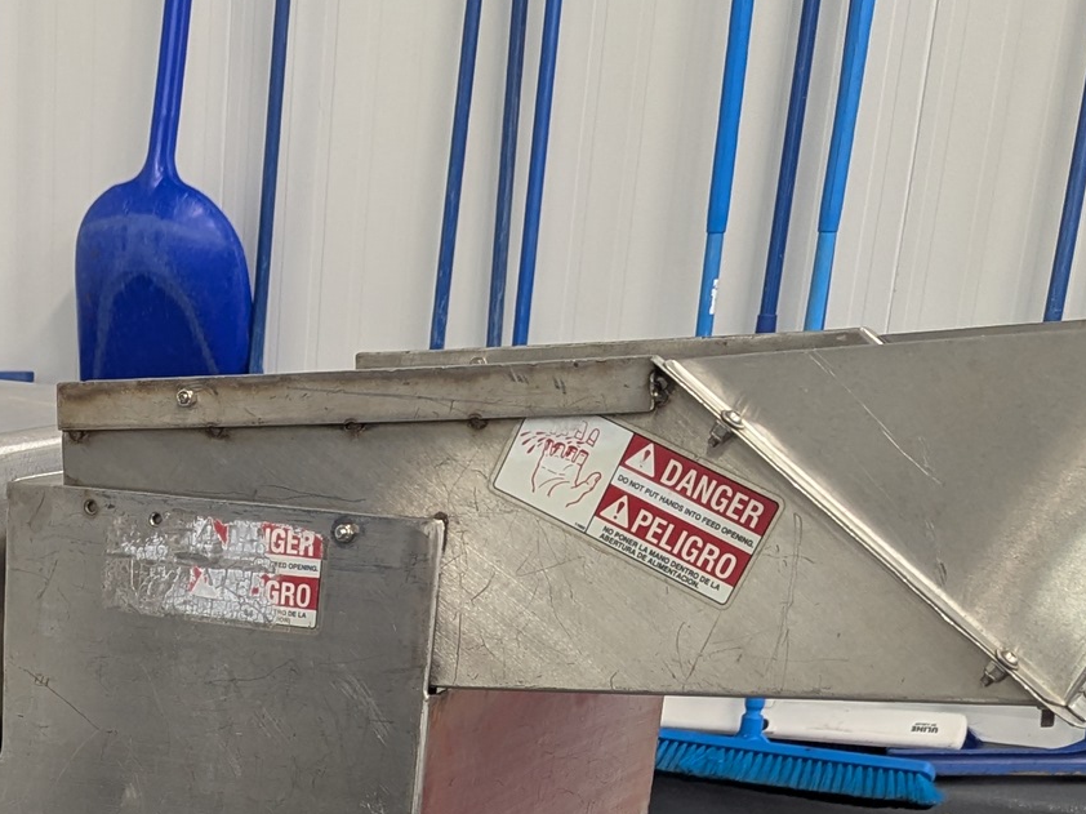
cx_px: -95
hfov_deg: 24.9
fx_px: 2290
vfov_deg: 18.2
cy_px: 1180
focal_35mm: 73
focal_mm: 6.81
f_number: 1.85
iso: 146
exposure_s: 1/49.3
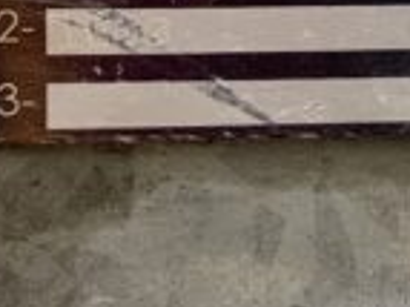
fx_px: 2462
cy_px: -270
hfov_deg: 9.2
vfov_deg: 6.9
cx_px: 694
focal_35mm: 208
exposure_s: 1/122
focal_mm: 3
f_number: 1.8
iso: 64
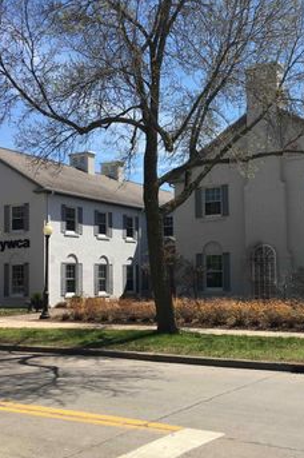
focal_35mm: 44
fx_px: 558
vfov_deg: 44.5
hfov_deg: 30.2
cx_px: 204
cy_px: 249
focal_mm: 4.15
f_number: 2.2
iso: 25
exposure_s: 1/1326
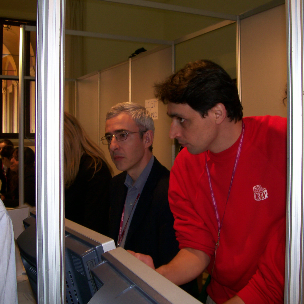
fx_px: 427
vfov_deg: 39.2
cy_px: 152
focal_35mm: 43
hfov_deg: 39.2
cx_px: 149
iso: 80
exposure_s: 1/64
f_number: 2.7
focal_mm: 6
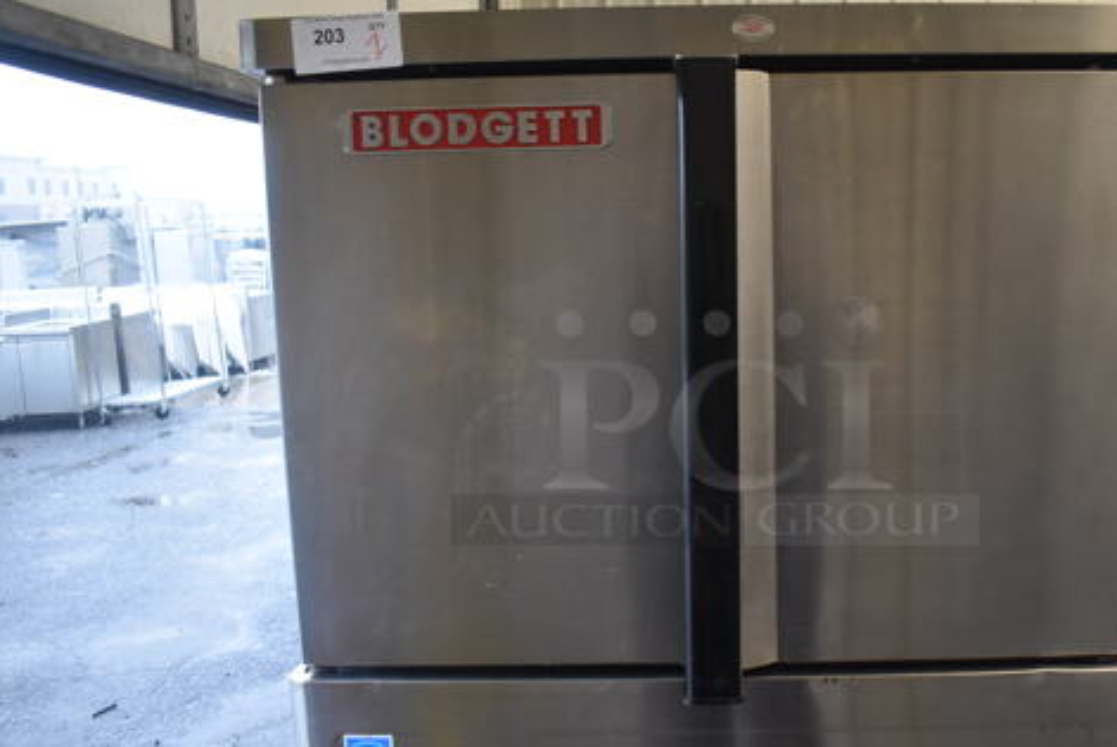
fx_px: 1087
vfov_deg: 37.9
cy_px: 420
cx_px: 716
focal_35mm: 35
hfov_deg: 53.6
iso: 1250
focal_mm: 18
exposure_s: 1/125
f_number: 3.5
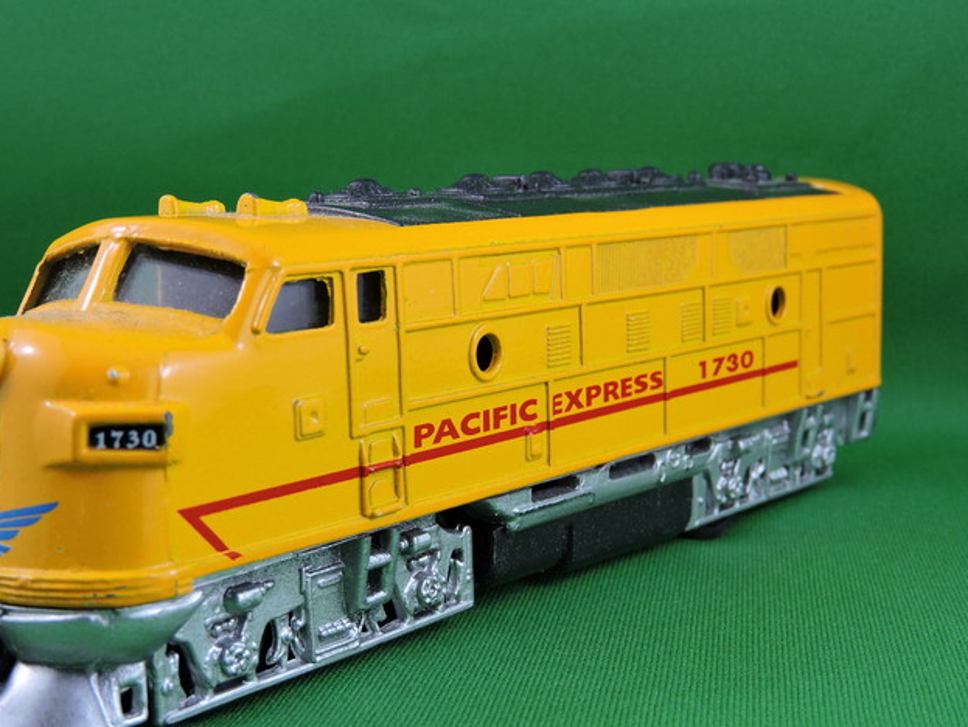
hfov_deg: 31.1
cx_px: 419
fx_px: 1735
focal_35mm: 62
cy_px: 423
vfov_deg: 23.6
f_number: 4
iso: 100
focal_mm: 9
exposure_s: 1/30
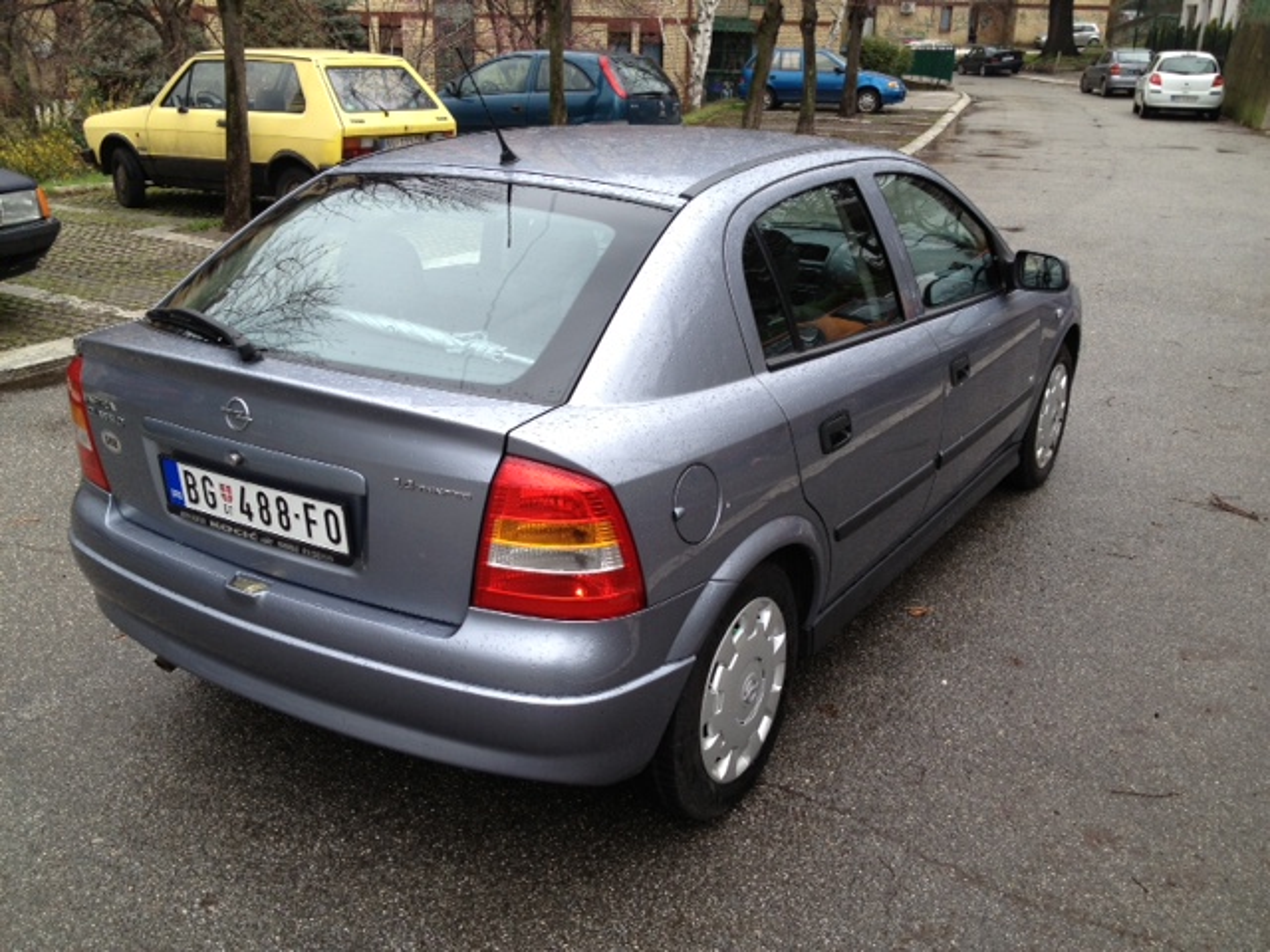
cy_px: 476
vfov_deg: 40.7
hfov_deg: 52.6
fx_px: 1284
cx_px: 635
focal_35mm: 35
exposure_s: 1/456
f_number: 2.4
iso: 50
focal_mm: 4.28
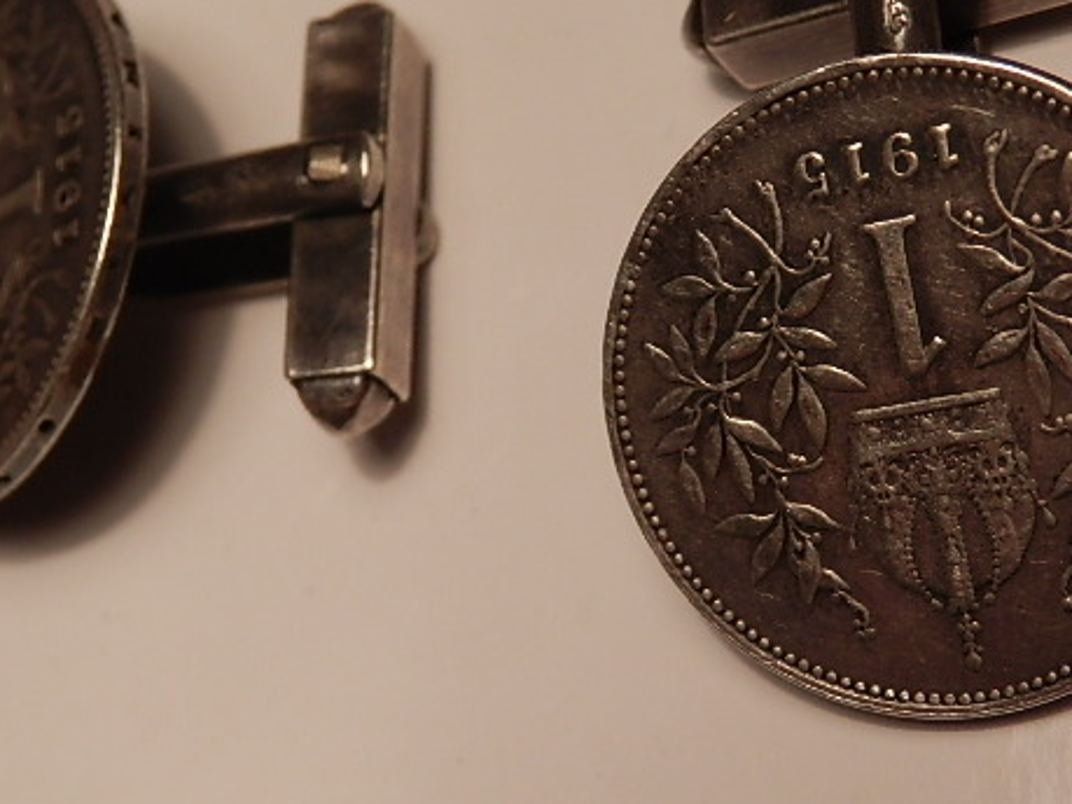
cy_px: 320
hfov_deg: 21.3
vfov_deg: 16.0
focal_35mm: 92
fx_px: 2848
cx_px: 549
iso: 250
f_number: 4.4
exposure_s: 1/100
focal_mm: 11.9
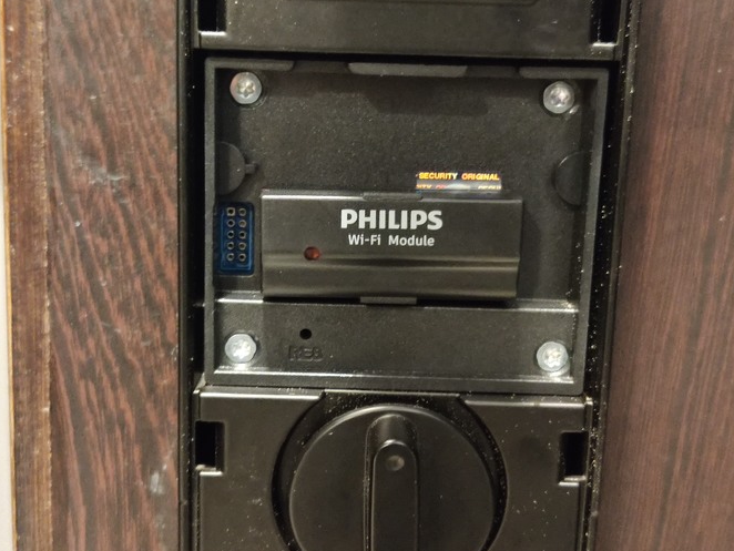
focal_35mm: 50
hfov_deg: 38.1
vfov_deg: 29.1
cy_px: 290
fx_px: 1061
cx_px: 336
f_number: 1.75
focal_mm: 4.75
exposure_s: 1/6
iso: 3626
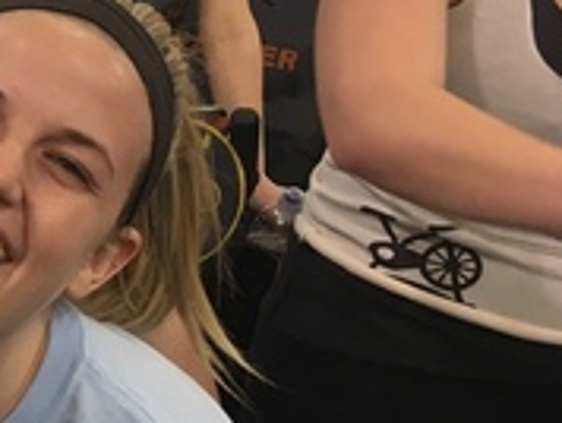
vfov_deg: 12.7
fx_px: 1902
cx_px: -502
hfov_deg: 14.4
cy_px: 148
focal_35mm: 117
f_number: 2.2
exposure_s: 1/30
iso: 50
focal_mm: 4.15
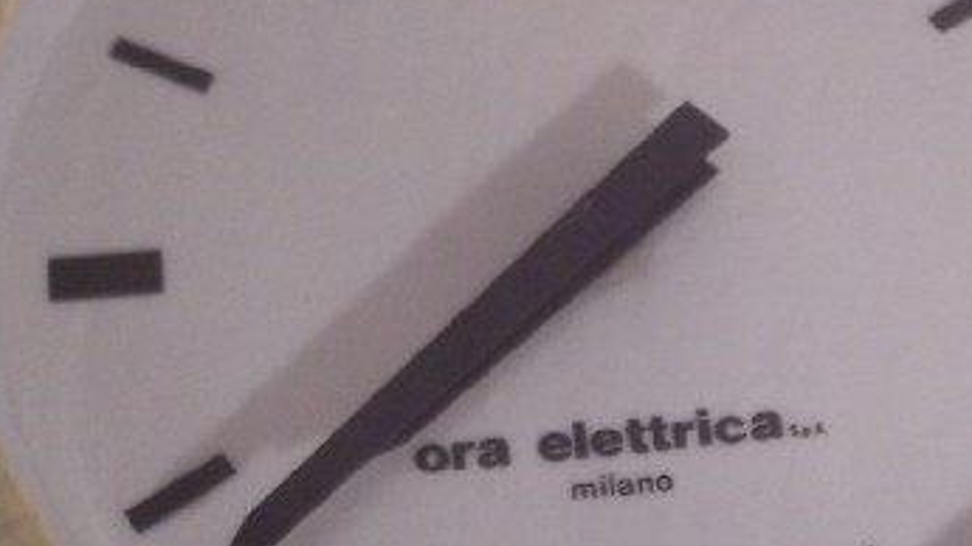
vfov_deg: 9.0
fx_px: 3453
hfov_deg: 16.0
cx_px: 651
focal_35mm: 134
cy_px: 267
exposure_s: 1/30
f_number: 3.4
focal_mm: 8.6
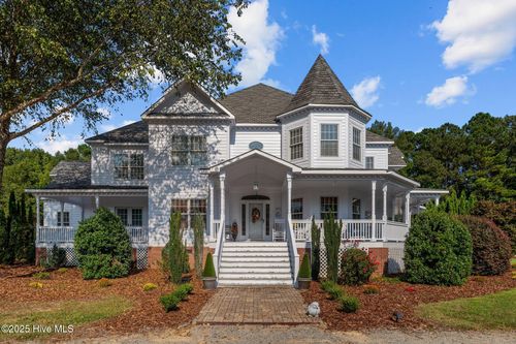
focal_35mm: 22
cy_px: 172
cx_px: 258
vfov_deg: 57.2
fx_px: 315
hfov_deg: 78.6
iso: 250
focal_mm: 22
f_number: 8
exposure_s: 1/1000
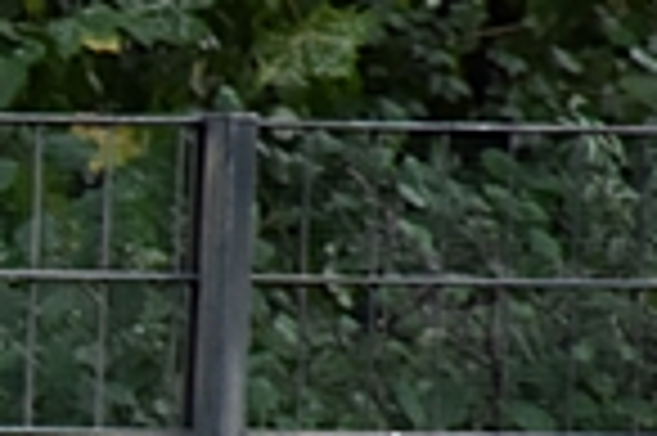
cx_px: -1548
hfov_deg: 1.7
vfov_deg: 1.1
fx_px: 22276
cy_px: 717
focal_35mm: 1222
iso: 800
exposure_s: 1/125
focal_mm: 116
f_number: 9
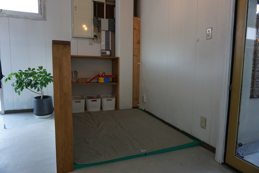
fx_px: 173
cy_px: 86
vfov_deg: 53.1
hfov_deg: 73.7
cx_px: 130
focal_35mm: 24
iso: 800
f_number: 4
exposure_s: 1/160
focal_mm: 16
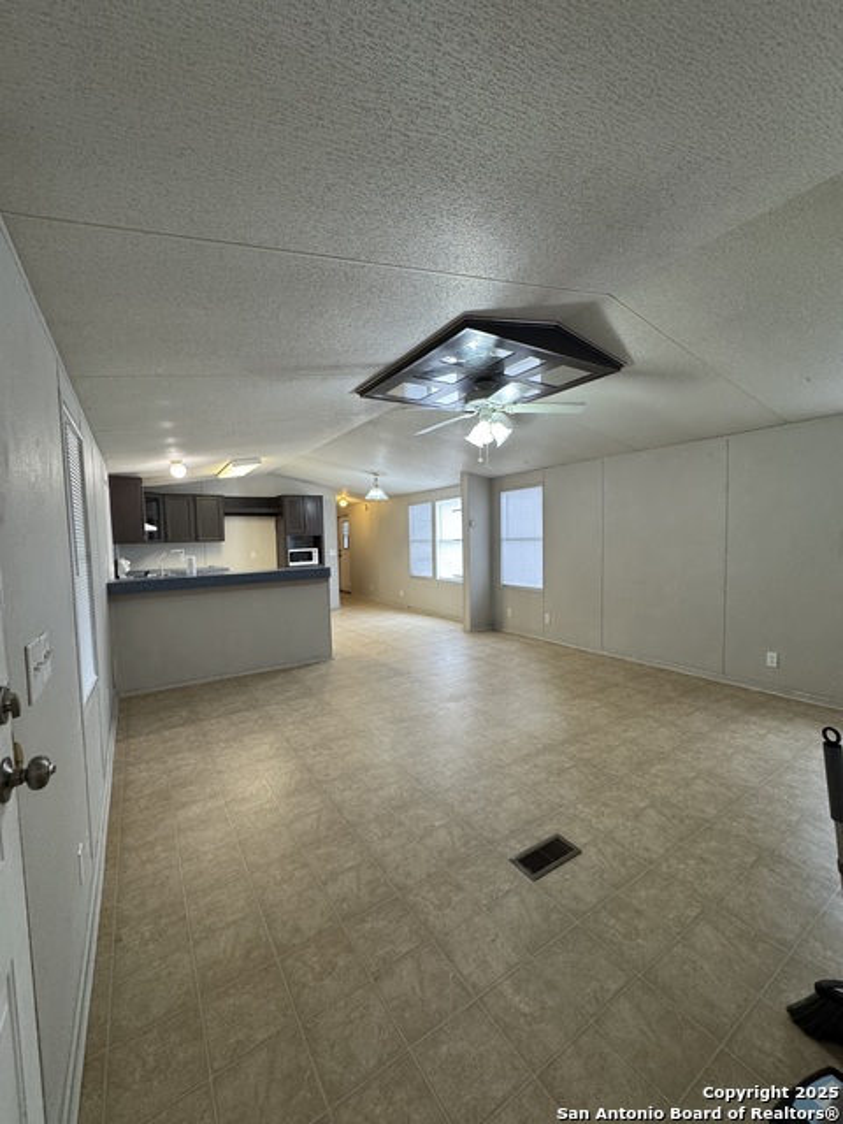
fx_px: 455
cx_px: 422
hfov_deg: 85.7
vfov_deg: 102.1
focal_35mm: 14
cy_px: 562
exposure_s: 1/120
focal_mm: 2.22
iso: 250
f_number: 2.2
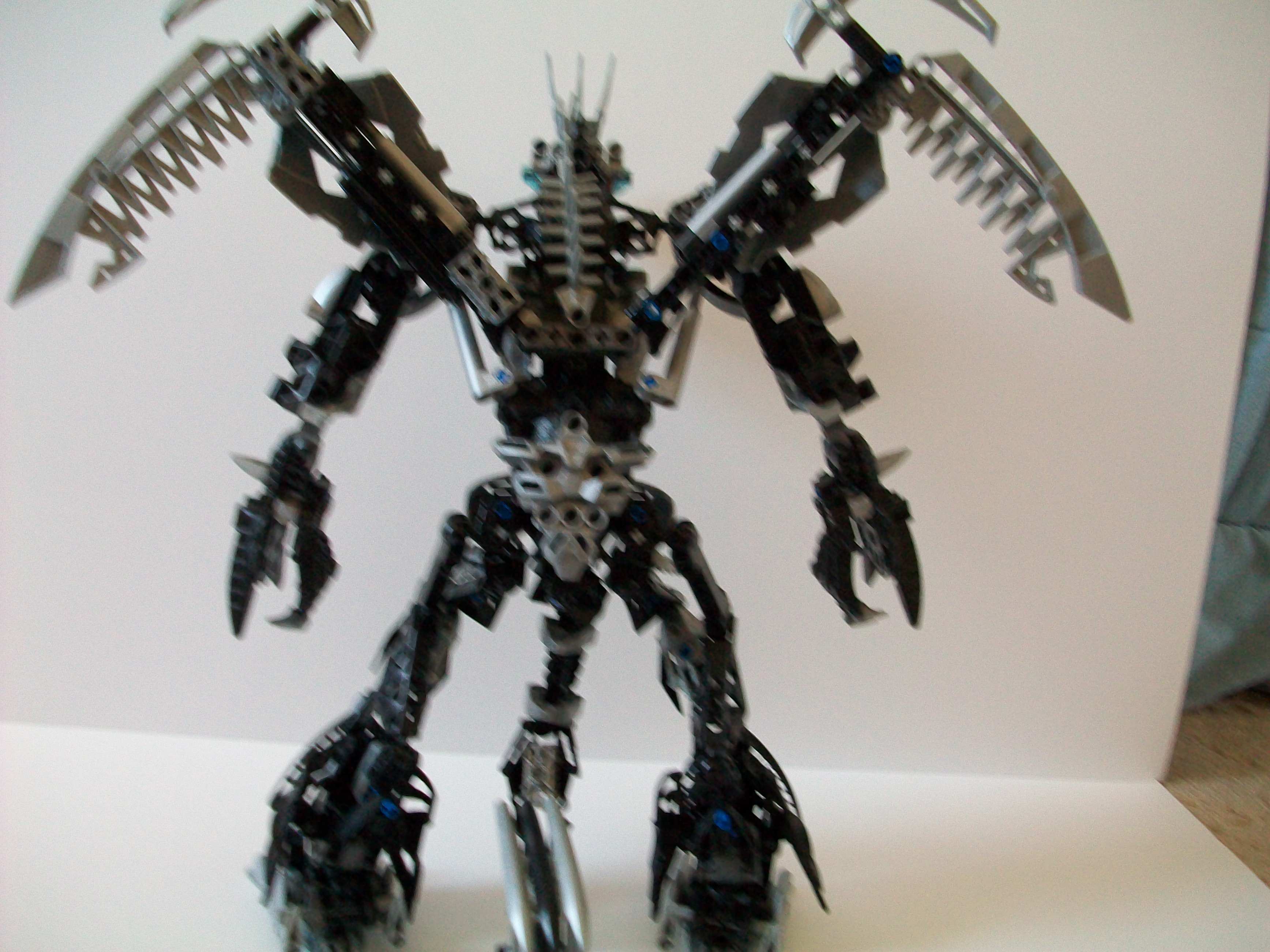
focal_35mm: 34
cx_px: 635
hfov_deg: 54.0
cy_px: 476
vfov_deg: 41.8
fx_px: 1247
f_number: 2.8
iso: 160
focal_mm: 5.7
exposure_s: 1/25
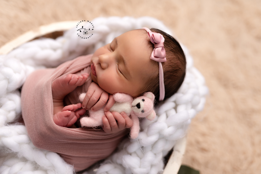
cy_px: 87
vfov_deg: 37.9
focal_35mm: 35
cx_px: 130
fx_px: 254
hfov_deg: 54.4
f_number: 2
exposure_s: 1/100
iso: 200
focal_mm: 35
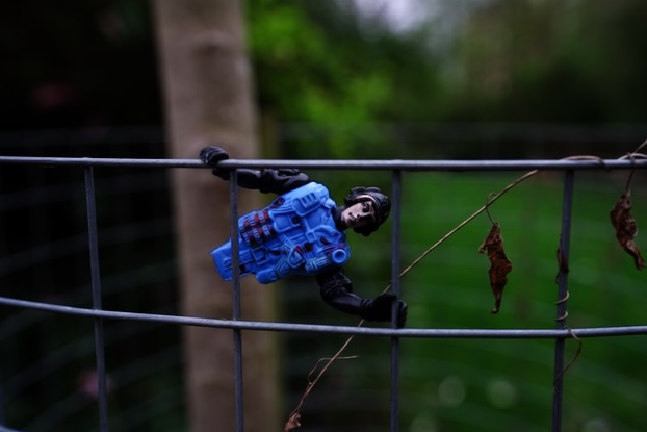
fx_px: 647
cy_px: 215
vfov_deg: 36.9
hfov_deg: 53.1
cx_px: 330
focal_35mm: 36
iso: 100
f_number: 3.5
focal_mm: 35
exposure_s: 1/60
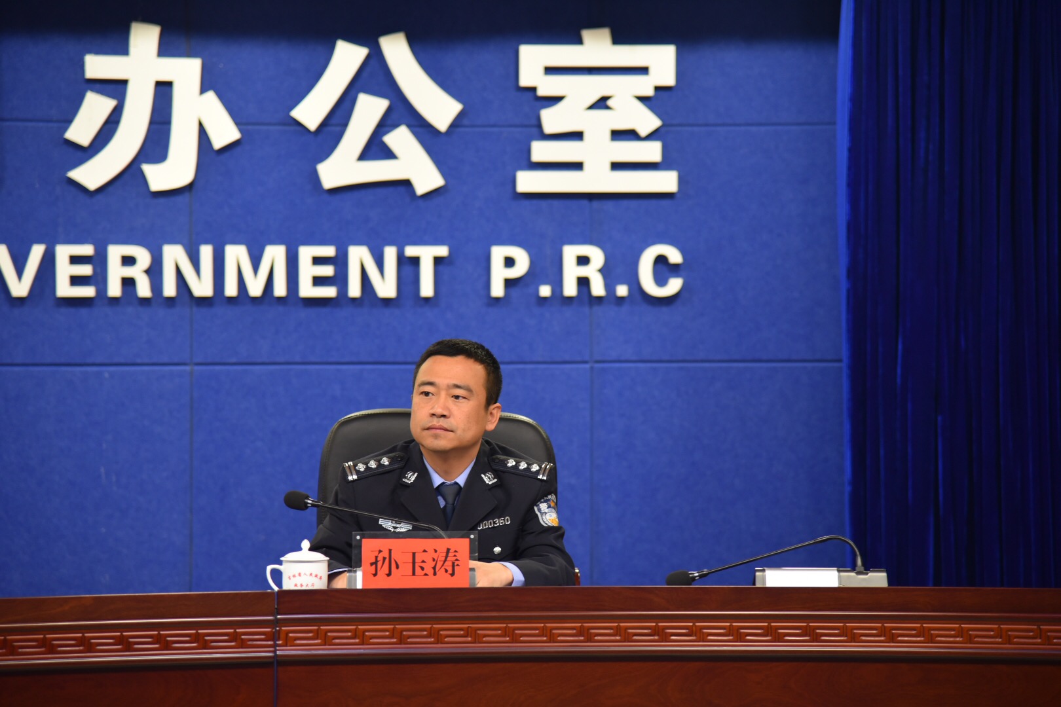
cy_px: 354
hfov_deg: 17.1
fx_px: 3536
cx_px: 530
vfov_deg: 11.4
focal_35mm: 120
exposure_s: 1/125
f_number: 4
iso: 1400
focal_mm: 120
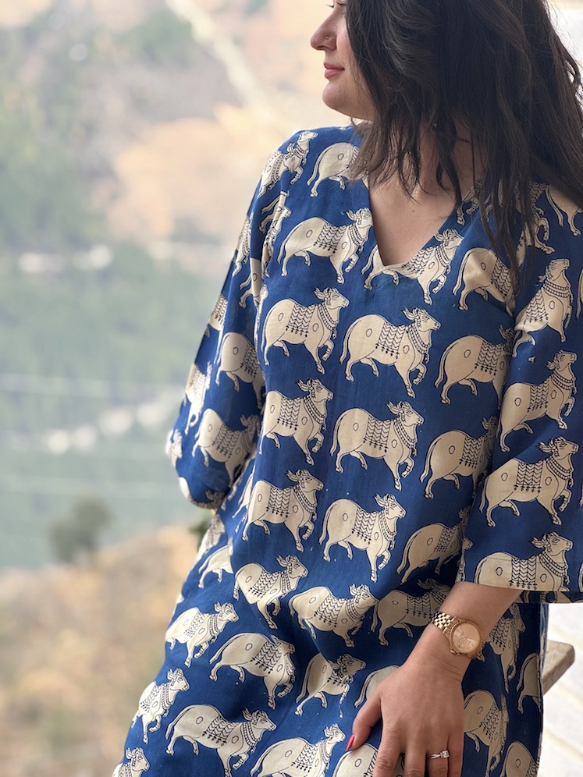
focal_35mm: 77
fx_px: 1729
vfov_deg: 25.3
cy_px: 388
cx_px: 292
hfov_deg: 19.1
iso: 50
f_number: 2.8
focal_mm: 9
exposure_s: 1/99
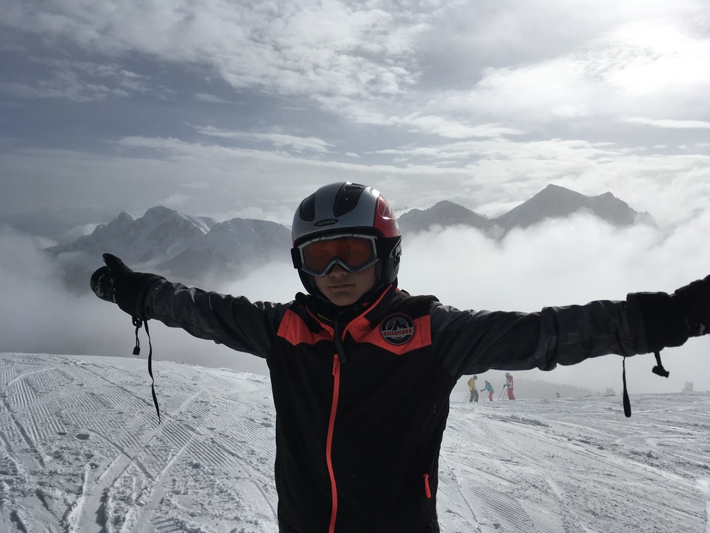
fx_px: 595
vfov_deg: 48.2
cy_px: 266
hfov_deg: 61.7
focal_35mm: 29
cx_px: 355
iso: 25
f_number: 2.2
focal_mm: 4.15
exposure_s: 1/10989
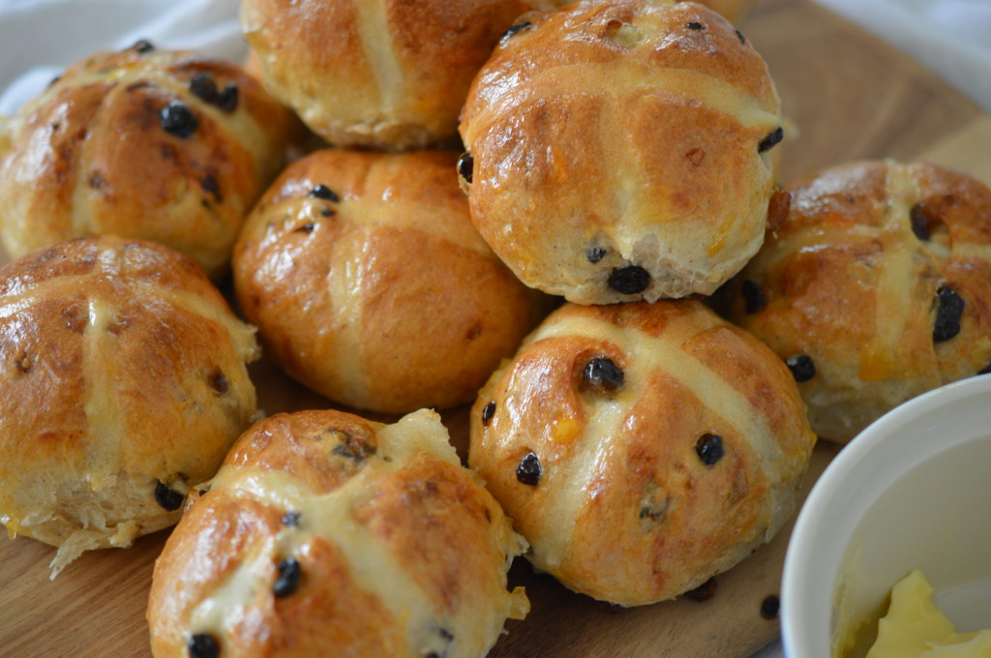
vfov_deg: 22.6
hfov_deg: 33.4
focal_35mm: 60
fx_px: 1650
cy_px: 329
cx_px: 496
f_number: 3
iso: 450
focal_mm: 40
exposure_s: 1/60
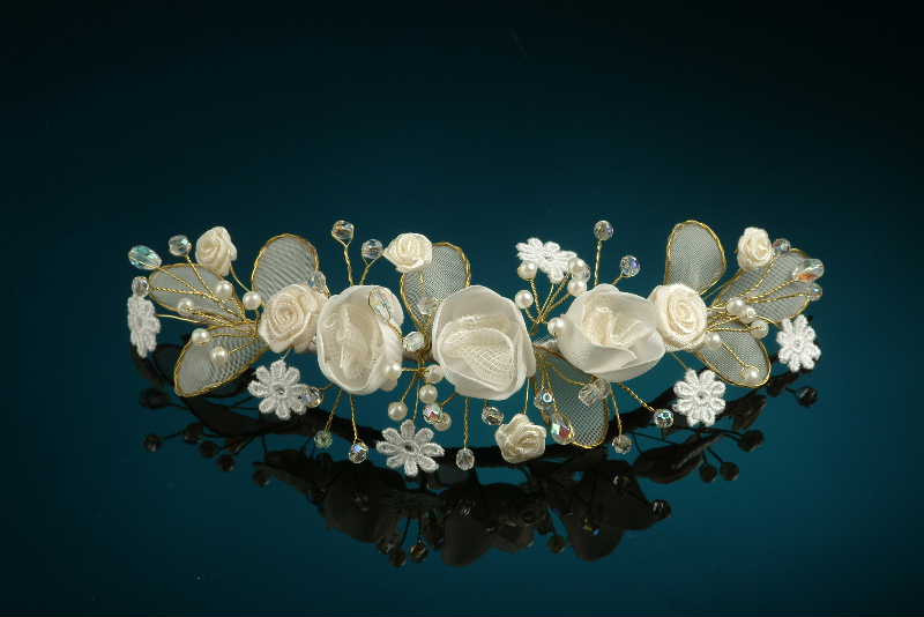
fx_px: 3851
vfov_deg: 9.2
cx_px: 462
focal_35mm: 150
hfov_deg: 13.7
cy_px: 308
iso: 100
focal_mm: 100
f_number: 16
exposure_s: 1/125
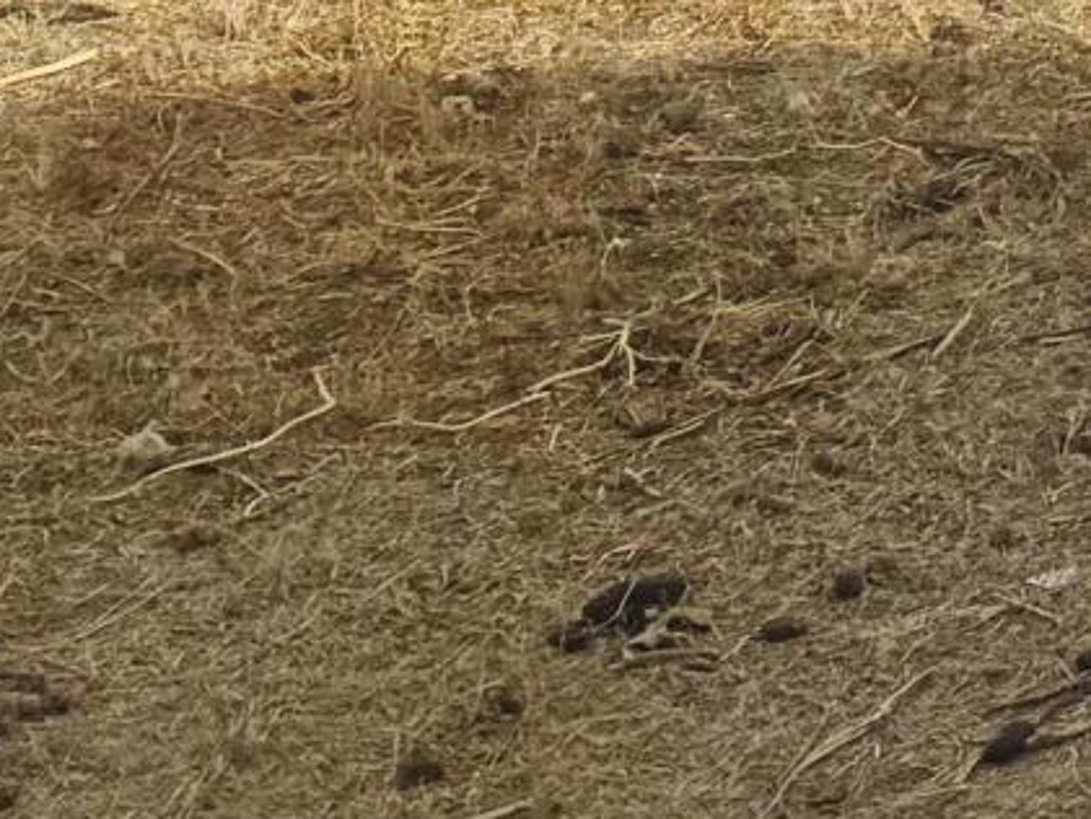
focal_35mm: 171
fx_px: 5391
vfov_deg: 7.4
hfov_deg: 9.7
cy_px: -1876
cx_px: 2895
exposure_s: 1/4608
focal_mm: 6.76
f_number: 1.78
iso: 80
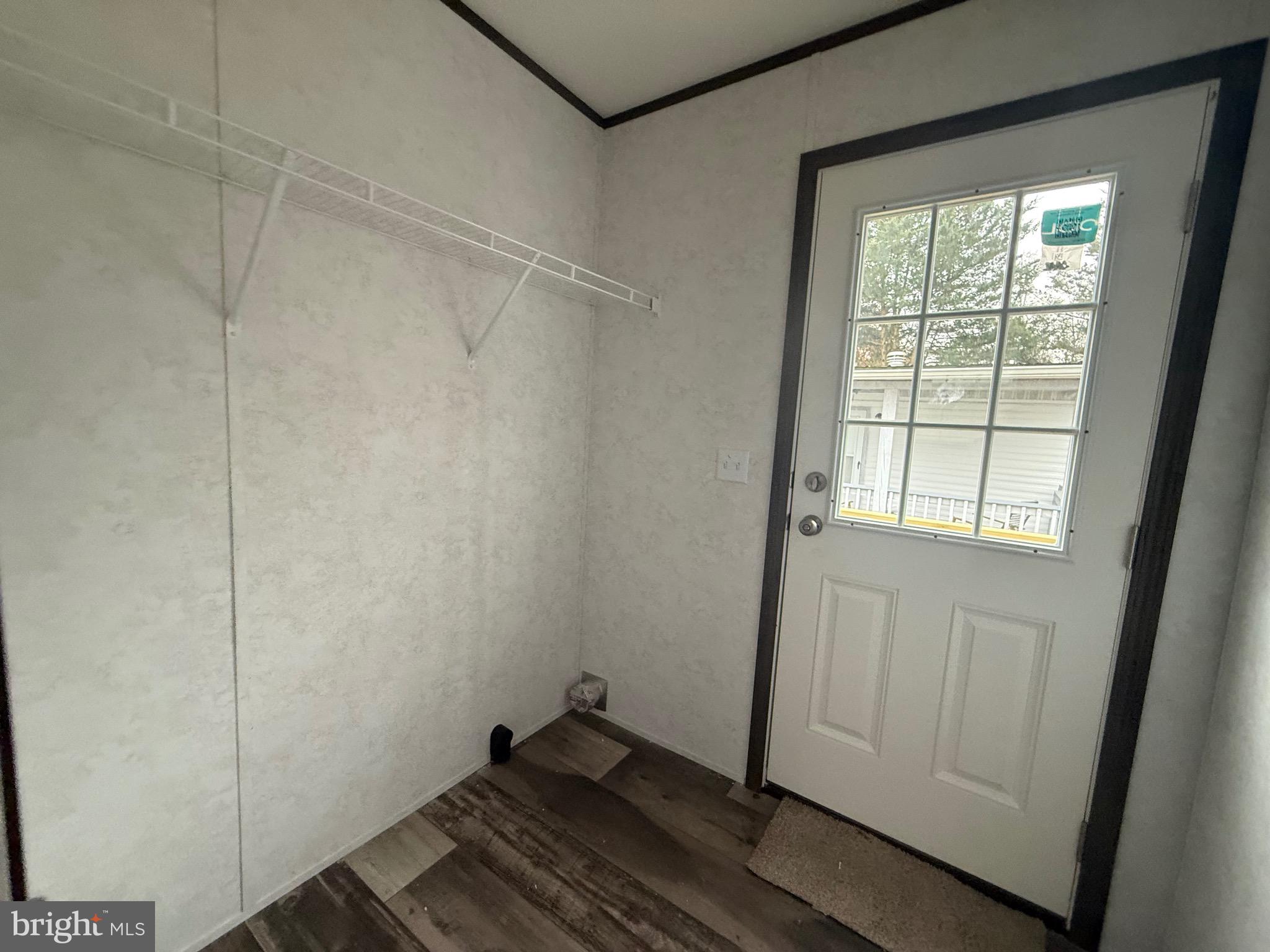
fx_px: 514
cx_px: 635
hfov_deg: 102.1
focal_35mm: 14
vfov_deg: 85.7
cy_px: 476
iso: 400
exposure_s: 1/60
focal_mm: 2.22
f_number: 2.2
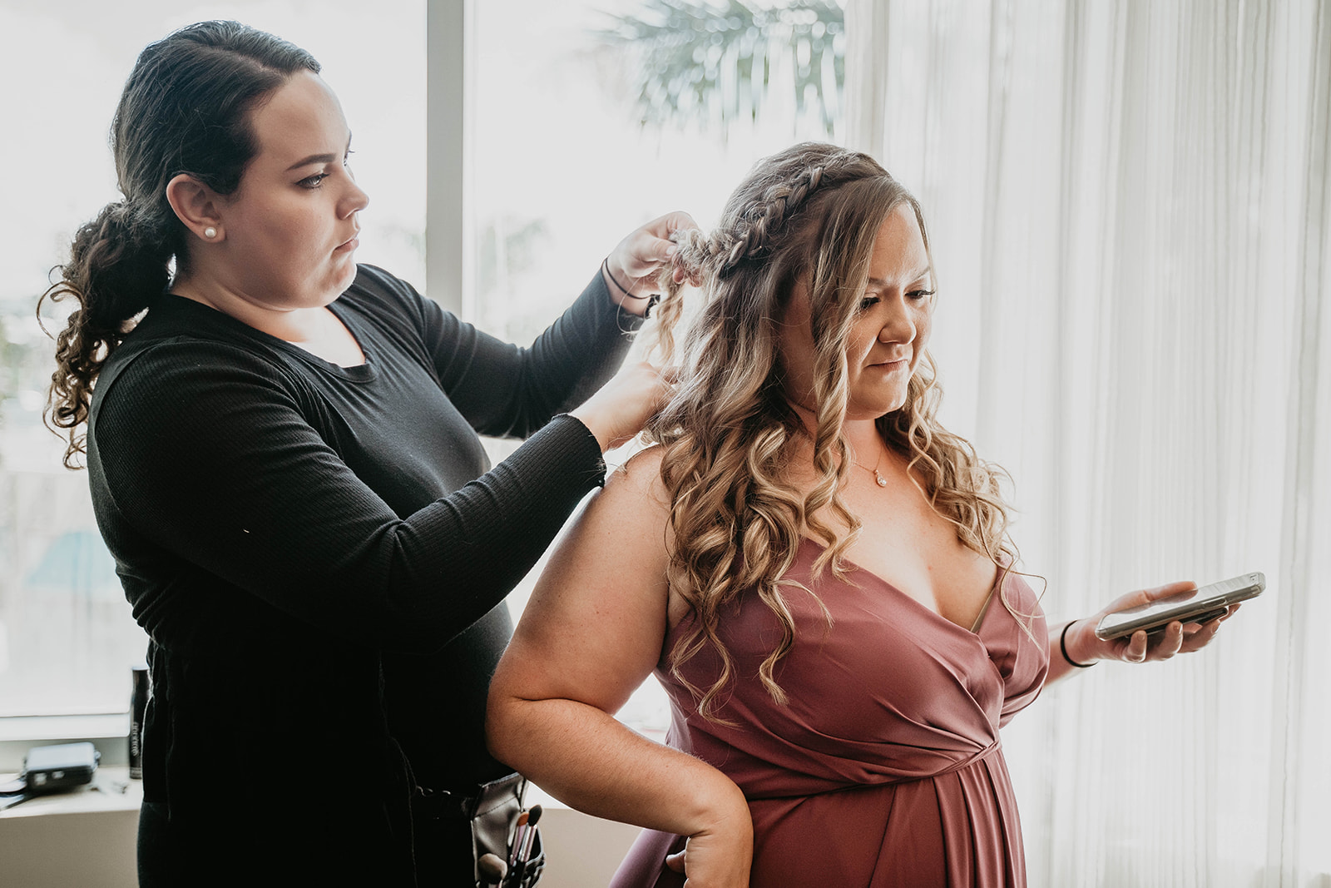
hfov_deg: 47.4
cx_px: 666
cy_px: 444
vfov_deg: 32.6
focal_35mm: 41
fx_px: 1516
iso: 500
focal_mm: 41
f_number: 2.8
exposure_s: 1/500
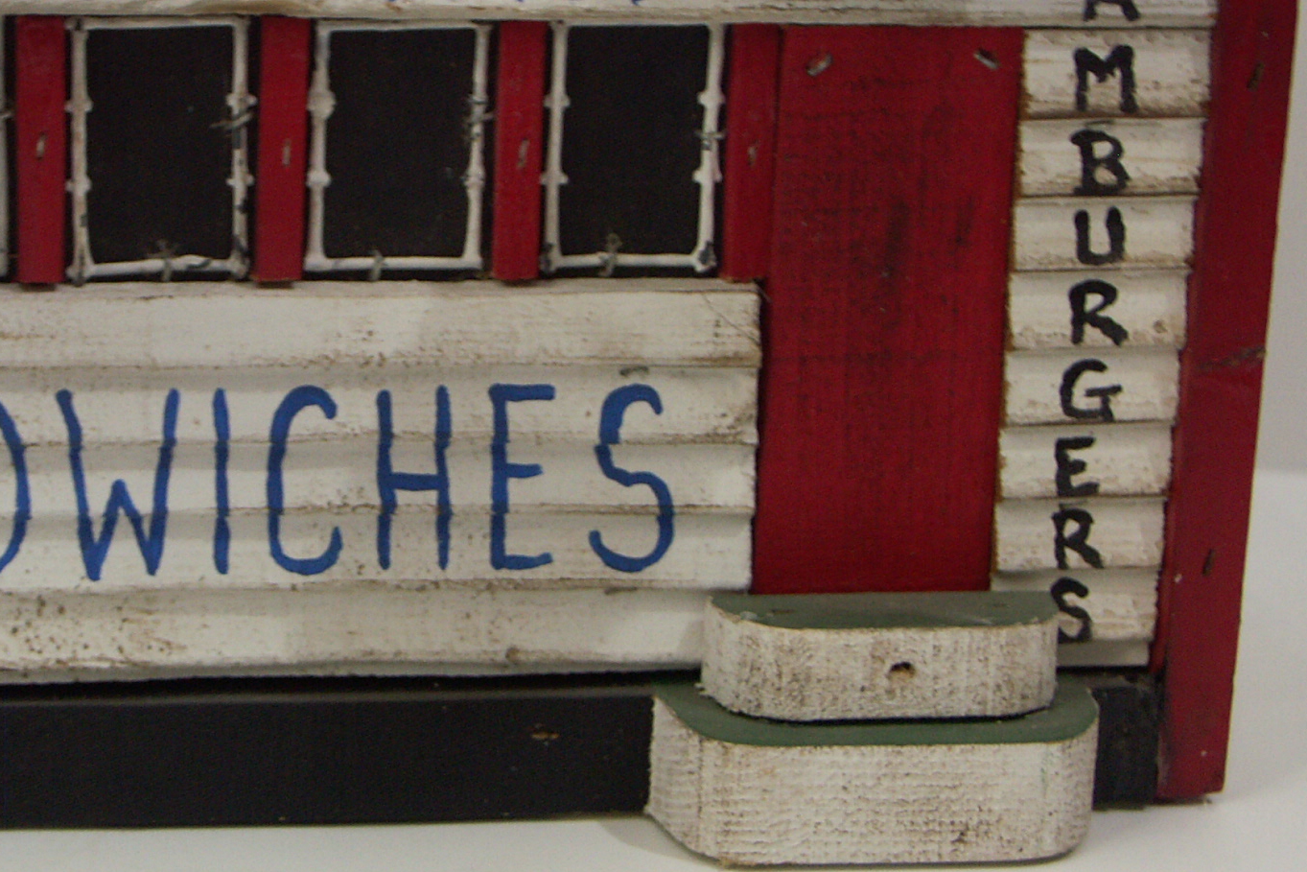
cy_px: 388
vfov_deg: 13.7
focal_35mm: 100
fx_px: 3631
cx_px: 385
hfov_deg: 20.3
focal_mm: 16.26
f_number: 3.2
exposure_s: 1/15
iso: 125
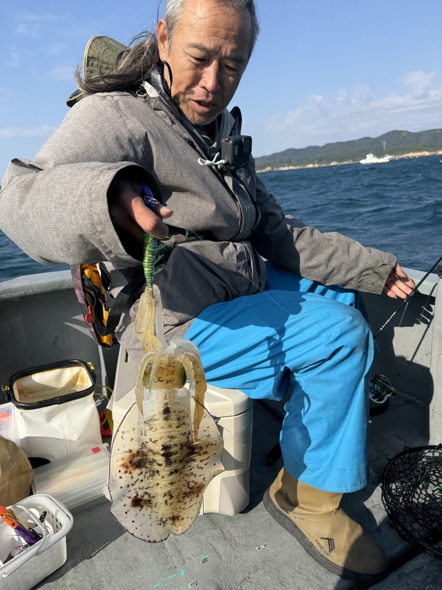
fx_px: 409
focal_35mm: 24
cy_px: 295
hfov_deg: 56.8
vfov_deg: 71.6
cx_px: 221
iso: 80
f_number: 1.78
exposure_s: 1/3759
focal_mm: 6.76
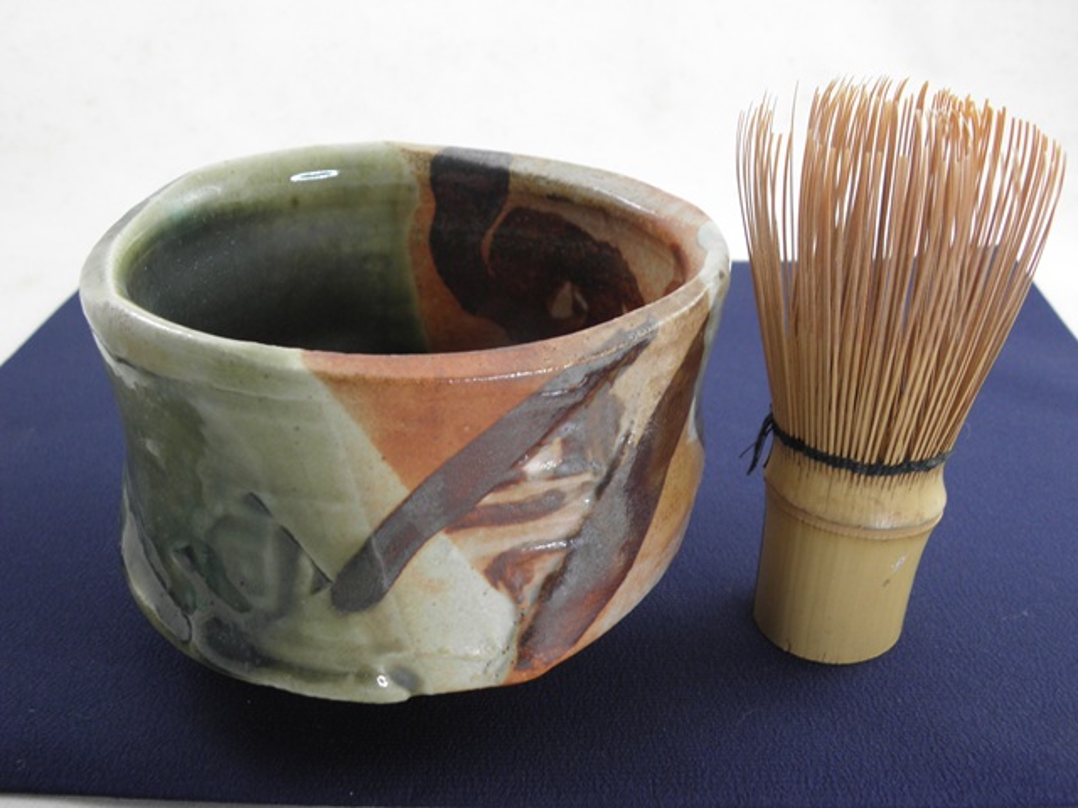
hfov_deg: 50.1
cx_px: 539
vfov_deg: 38.7
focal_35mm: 37
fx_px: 1152
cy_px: 404
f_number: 3.2
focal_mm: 6.64
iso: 125
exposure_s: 1/10
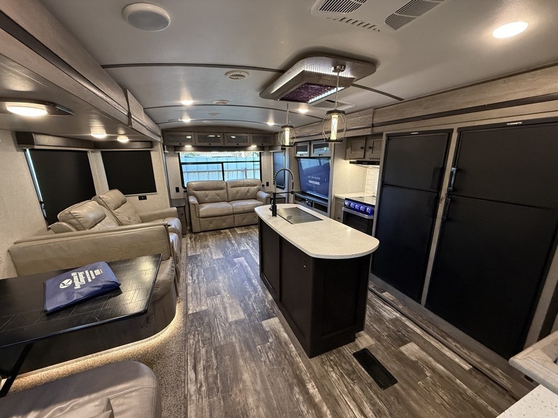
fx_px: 226
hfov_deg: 102.1
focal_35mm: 14
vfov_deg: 85.7
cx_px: 279
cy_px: 209
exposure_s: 1/60
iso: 250
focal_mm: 2.22
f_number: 2.2
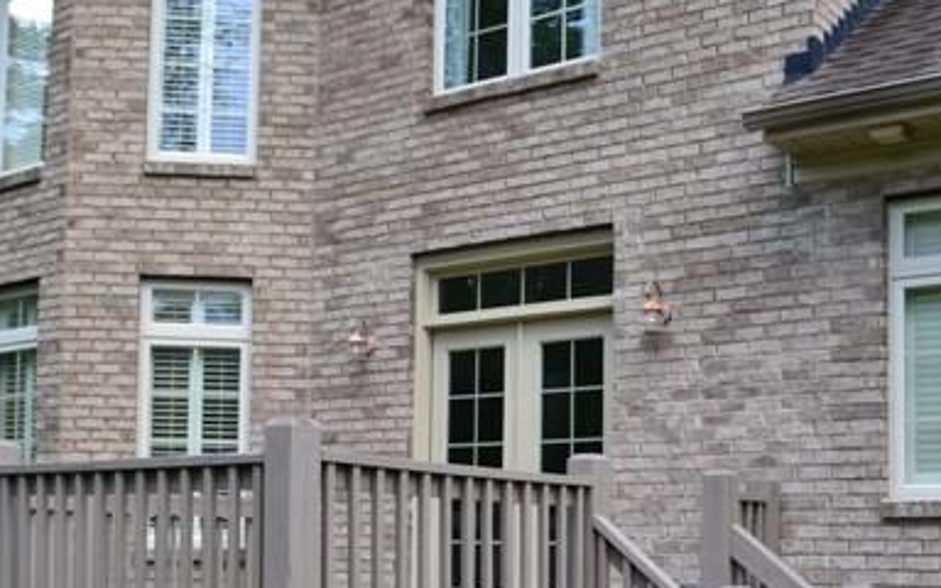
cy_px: 491
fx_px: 1308
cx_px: 488
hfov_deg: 39.6
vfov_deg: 24.8
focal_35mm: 51
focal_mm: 20
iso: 400
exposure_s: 1/60
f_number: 8
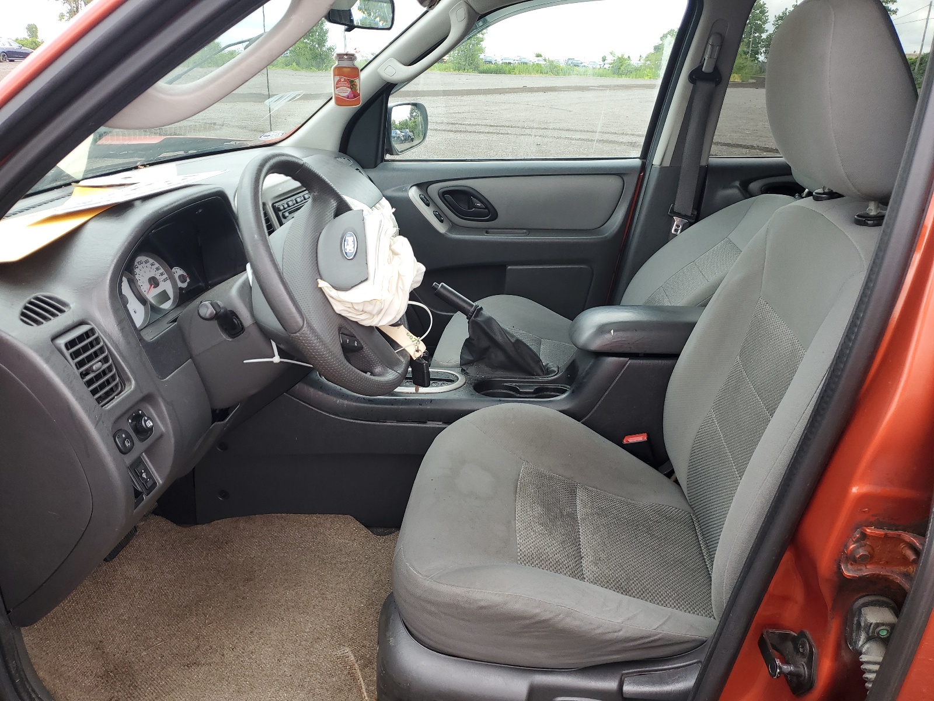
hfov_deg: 67.3
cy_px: 350
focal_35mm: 26
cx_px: 467
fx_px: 702
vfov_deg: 53.1
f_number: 1.5
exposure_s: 1/169
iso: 50
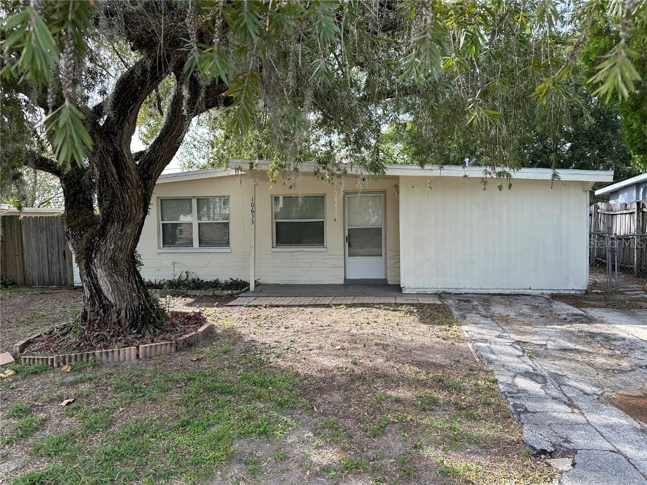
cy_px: 242
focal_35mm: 24
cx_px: 324
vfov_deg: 56.8
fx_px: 449
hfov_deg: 71.6
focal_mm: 6.86
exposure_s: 1/850
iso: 80
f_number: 1.78
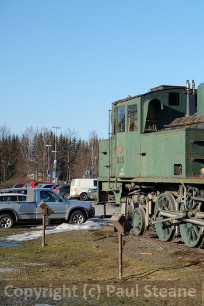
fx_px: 654
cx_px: 230
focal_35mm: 77
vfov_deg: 26.3
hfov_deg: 17.1
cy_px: 153
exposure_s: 1/500
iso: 200
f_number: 5.6
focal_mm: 34.3
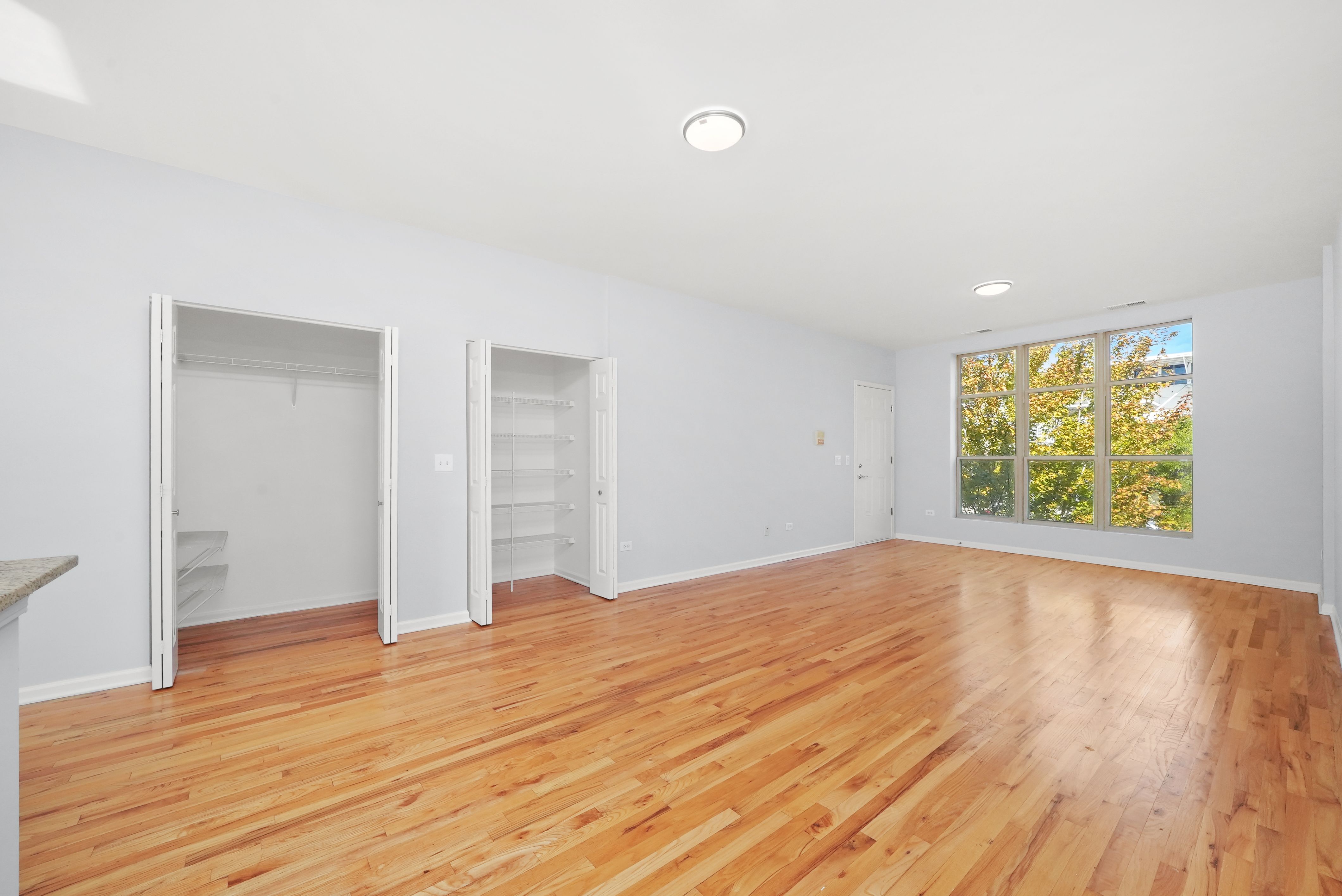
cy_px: 448
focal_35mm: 13
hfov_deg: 108.3
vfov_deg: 85.5
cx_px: 671
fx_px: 485
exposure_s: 1/50
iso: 2000
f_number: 11
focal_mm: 13
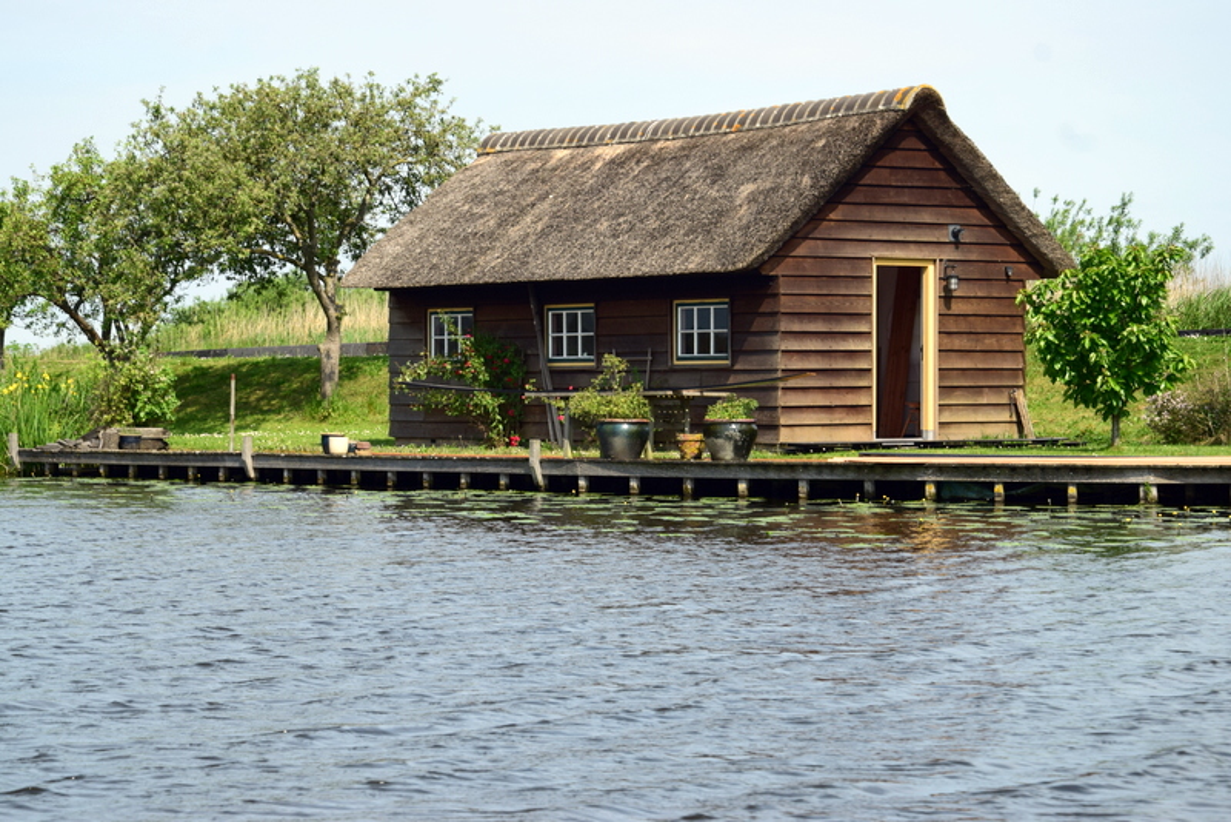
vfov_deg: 14.7
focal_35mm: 93
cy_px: 411
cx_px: 616
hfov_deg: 21.9
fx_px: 3181
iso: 125
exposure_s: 1/125
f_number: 9
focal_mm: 62
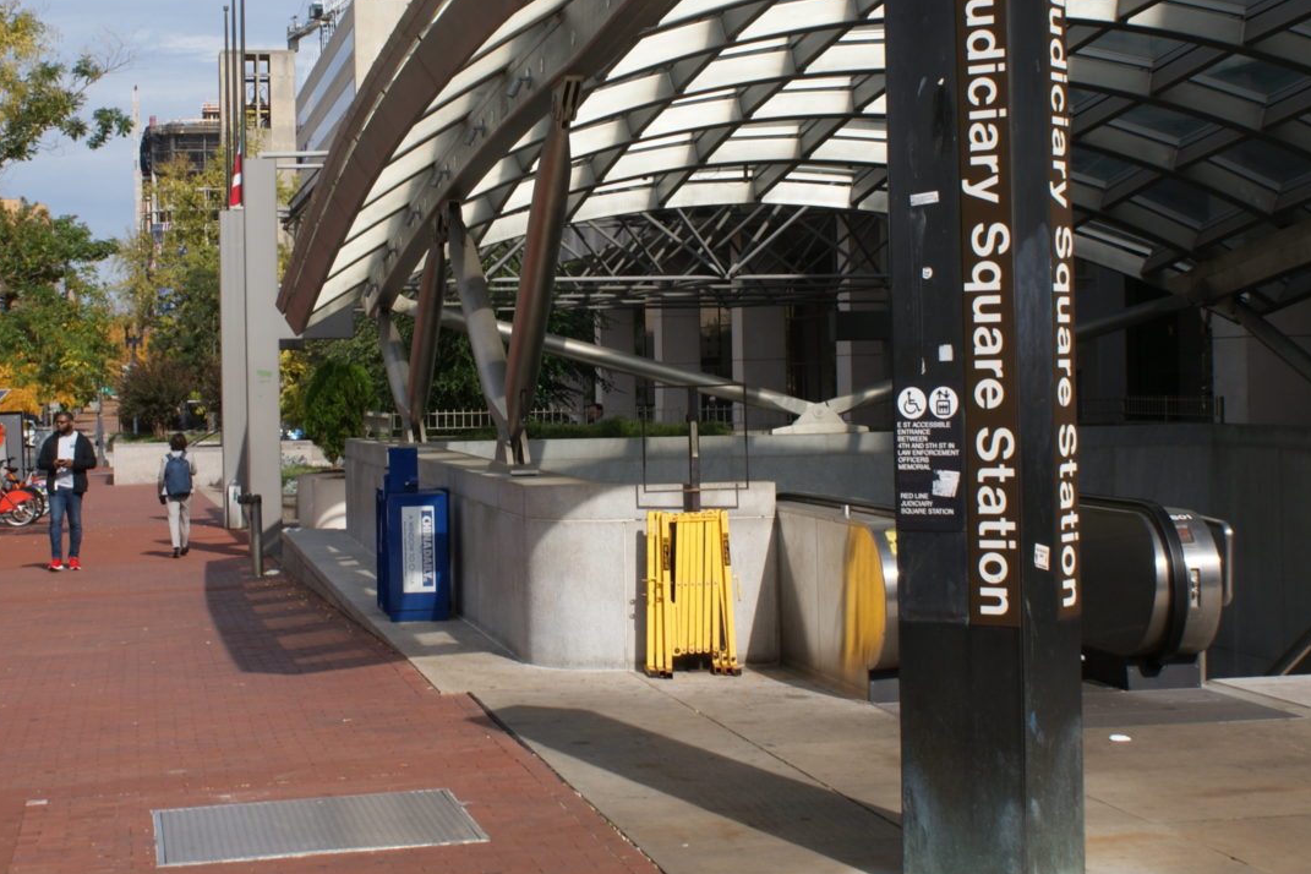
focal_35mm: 63
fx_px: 2294
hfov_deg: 31.9
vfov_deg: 21.5
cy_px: 322
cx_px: 617
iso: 100
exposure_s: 1/250
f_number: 9
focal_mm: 30
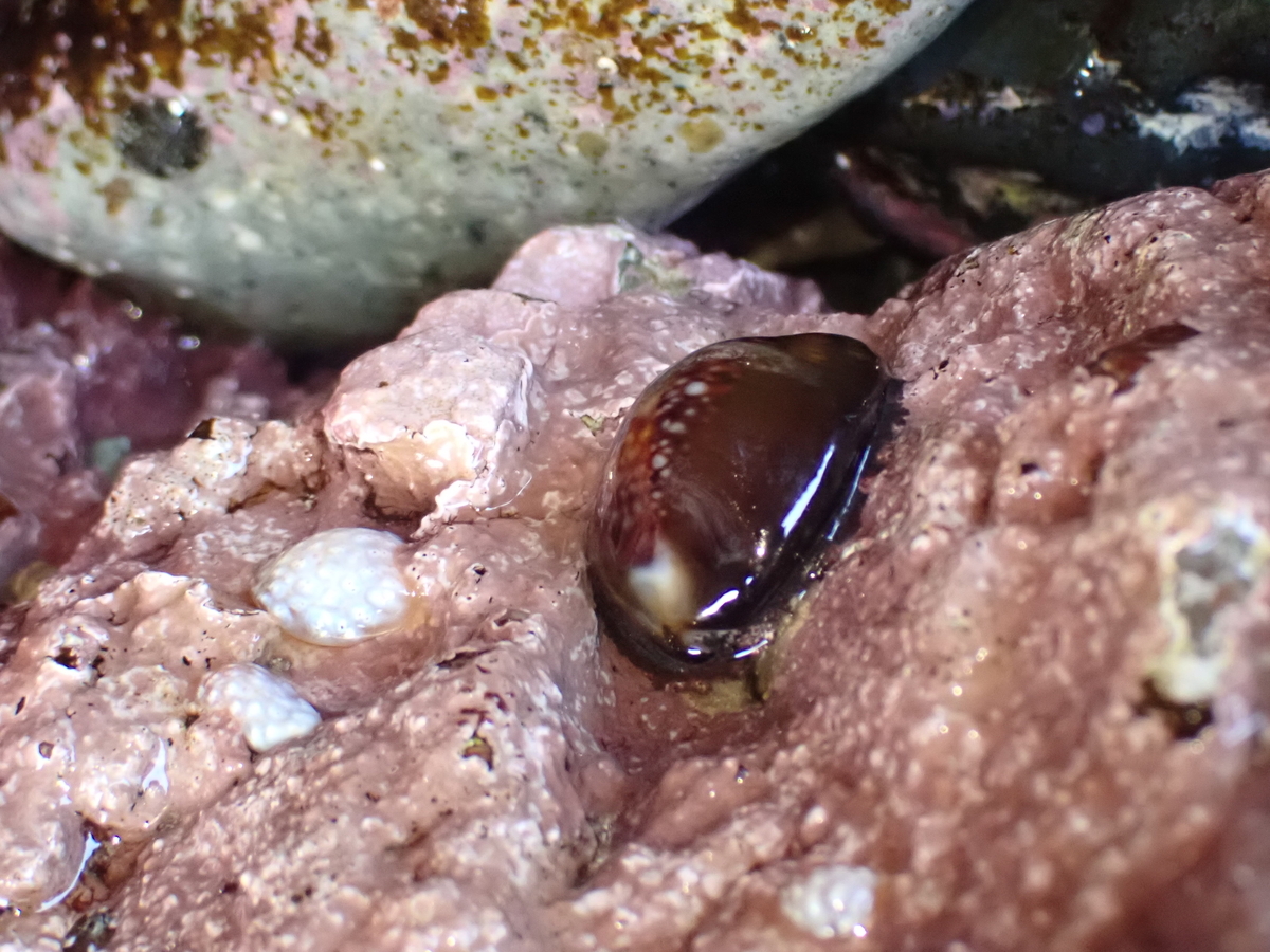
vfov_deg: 19.1
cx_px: 635
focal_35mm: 77
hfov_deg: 25.3
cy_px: 476
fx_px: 2825
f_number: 4.1
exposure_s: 1/50
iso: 1600
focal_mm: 13.65
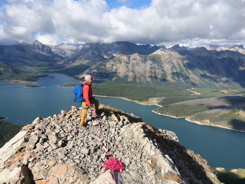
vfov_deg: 48.2
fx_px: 205
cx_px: 122
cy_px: 92
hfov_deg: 61.7
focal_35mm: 29
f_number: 2.2
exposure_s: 1/1953
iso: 32
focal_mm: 4.15
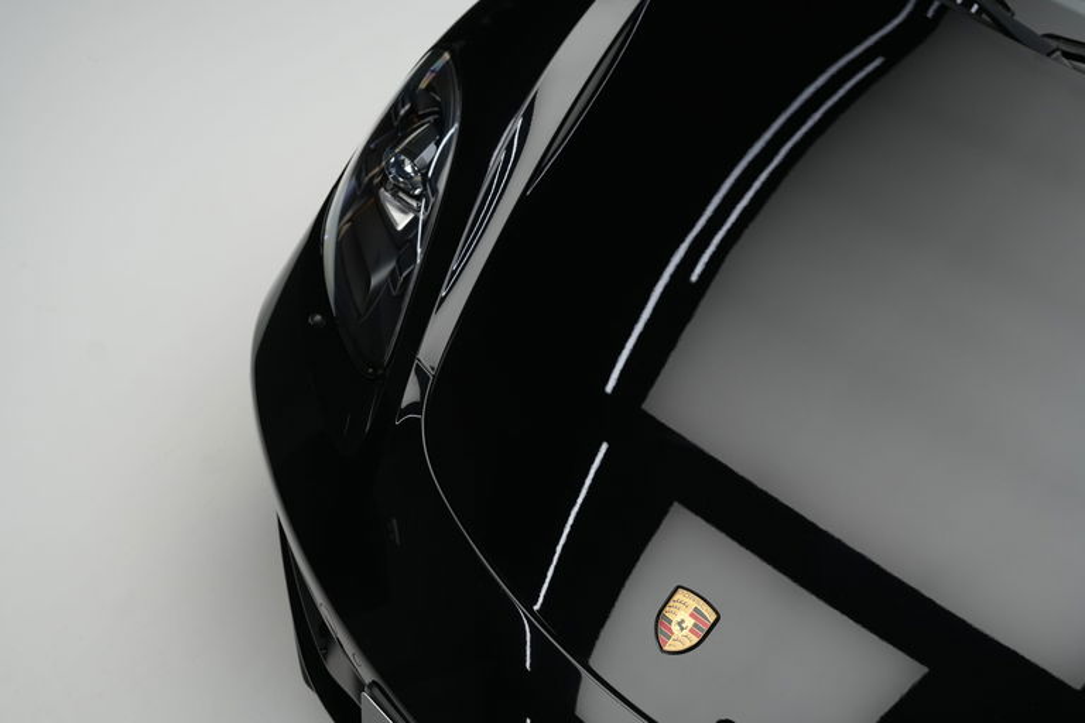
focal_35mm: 35
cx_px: 542
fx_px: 1055
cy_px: 362
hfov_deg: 54.4
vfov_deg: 37.9
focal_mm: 35
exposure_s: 1/60
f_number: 4
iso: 800
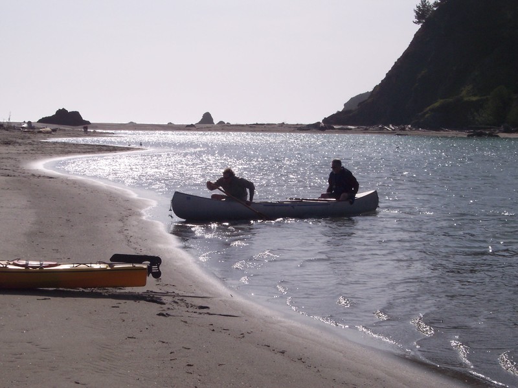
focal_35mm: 89
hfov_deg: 22.0
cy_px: 194
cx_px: 259
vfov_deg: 16.6
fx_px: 1331
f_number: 6.7
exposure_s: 1/1000
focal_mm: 18.7
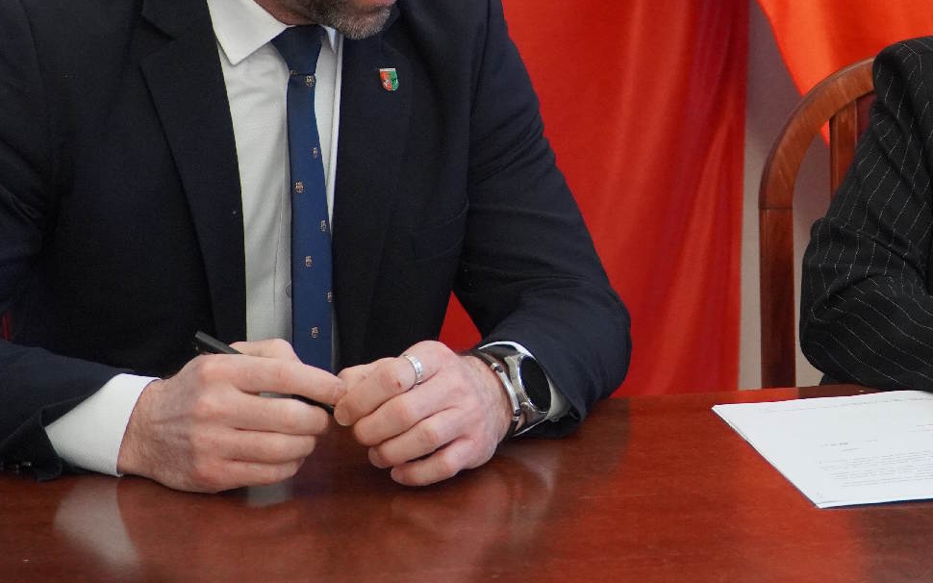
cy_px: 110
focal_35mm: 88
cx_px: 650
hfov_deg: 23.4
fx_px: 2236
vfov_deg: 14.8
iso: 2000
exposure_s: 1/160
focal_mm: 31
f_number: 4
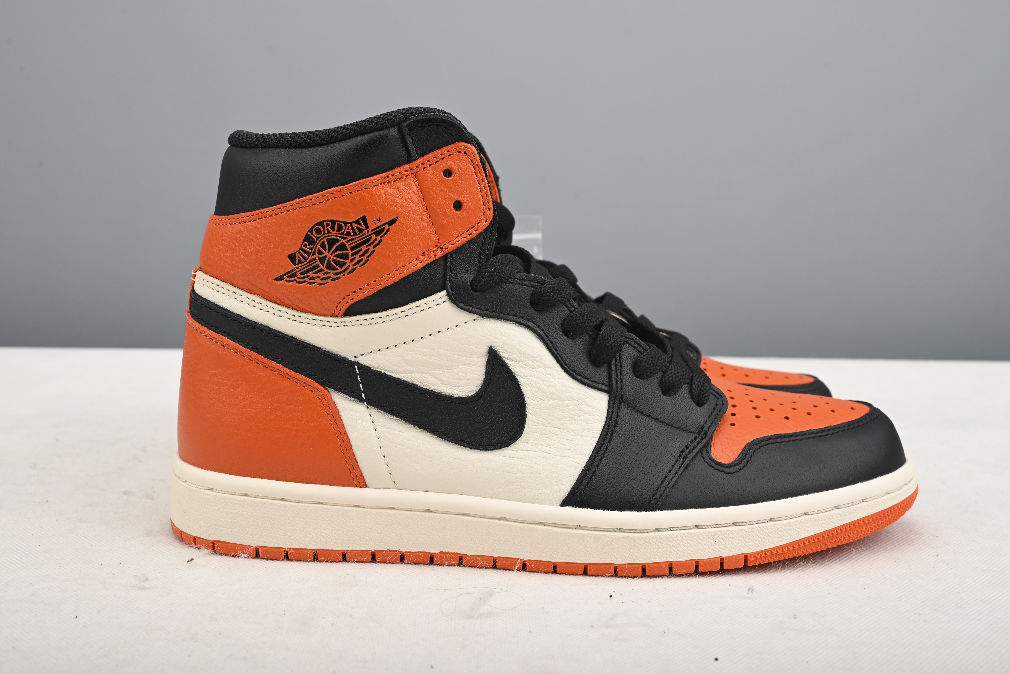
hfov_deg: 49.5
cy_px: 337
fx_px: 1095
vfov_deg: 34.2
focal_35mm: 39
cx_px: 505
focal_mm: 39
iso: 100
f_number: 11
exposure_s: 1/200
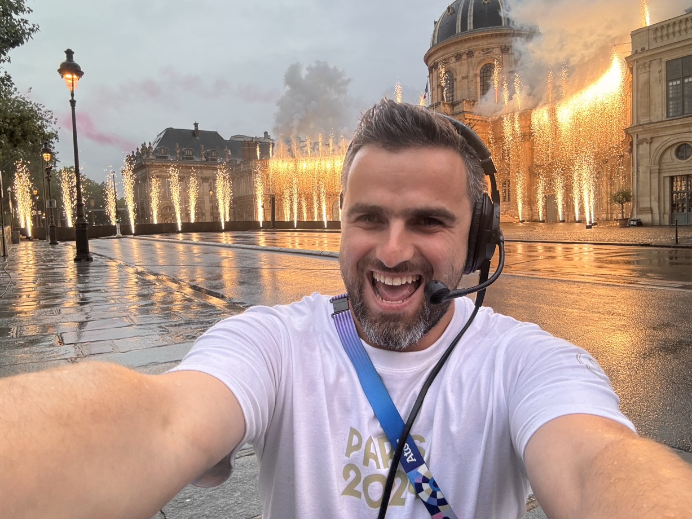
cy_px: 250
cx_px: 351
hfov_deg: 71.6
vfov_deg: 56.8
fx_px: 480
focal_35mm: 24
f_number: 1.9
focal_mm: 2.69
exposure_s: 1/93
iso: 80
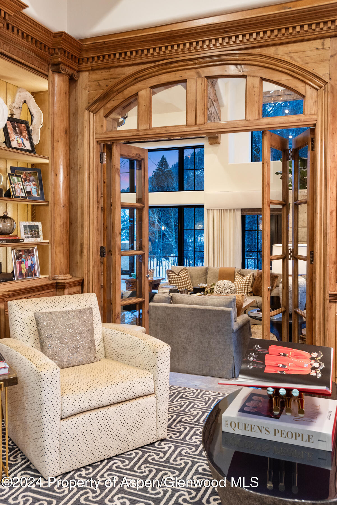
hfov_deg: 41.2
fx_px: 449
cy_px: 252
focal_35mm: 32
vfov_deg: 58.7
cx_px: 168
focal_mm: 32
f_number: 7.1
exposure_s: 1/8
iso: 640
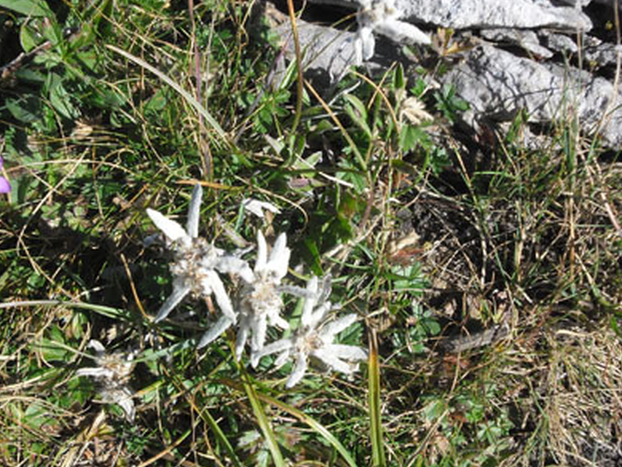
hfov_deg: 32.2
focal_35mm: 60
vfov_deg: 24.4
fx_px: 1079
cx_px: 298
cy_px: 265
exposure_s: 1/250
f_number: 5
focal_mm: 9.3
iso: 80
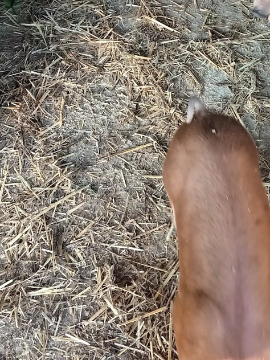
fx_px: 593
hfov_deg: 25.6
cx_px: 157
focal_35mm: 57
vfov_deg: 32.3
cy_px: 43
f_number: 1.8
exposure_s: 1/100
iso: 2306
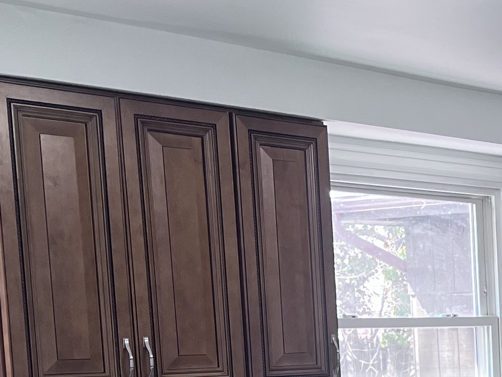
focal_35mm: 95
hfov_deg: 17.1
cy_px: 497
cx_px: 895
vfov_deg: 14.8
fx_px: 1378
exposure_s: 1/120
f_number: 1.5
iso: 125
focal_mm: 5.7
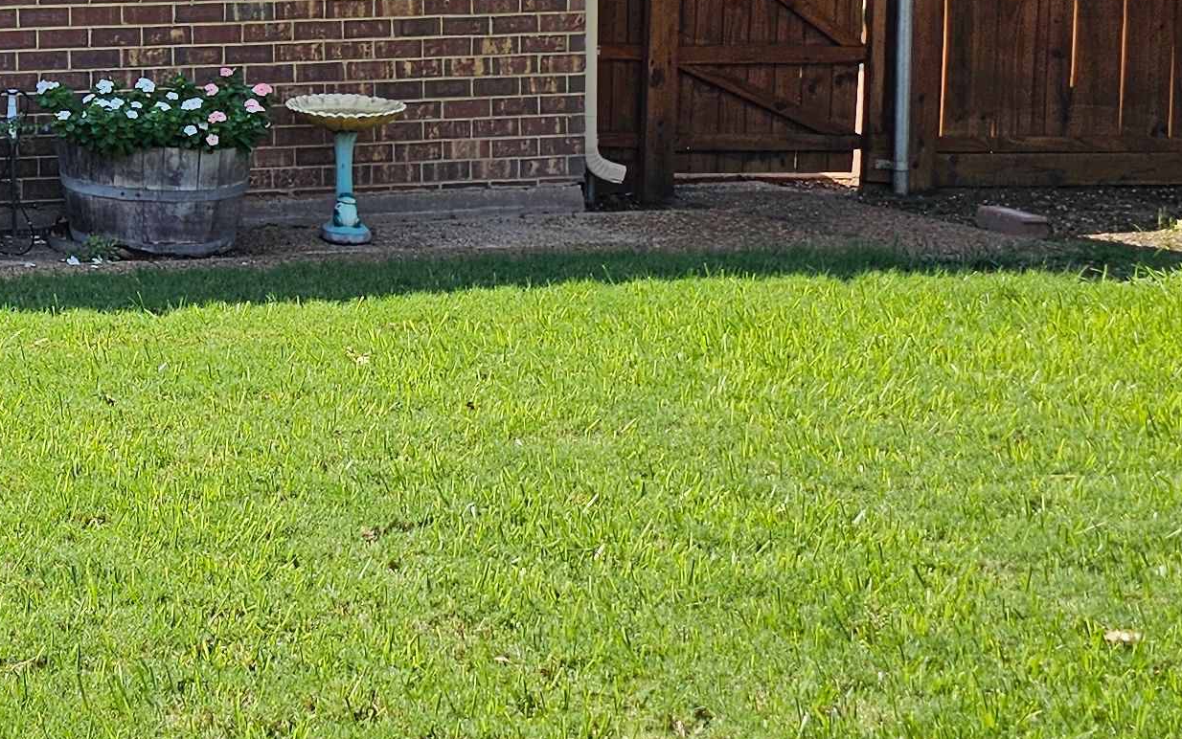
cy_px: -110
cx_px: -348
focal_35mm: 79
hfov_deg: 23.2
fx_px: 2546
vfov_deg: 16.0
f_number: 1.7
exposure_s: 1/388
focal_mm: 6.3
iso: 10
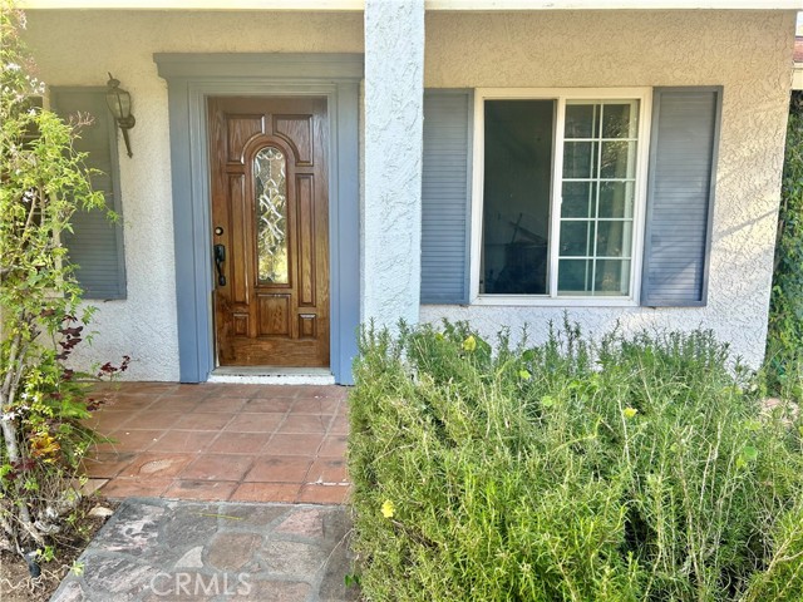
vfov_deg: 53.1
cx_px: 402
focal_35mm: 26
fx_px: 603
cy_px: 301
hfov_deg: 67.3
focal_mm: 5.7
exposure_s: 1/121
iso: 32
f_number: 1.5
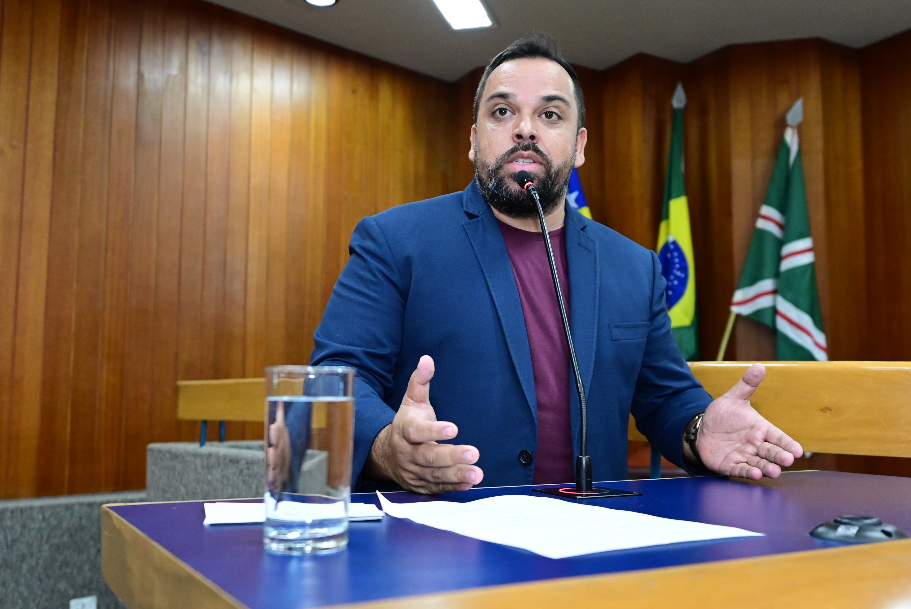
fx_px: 912
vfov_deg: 36.9
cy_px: 304
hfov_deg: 53.1
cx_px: 456
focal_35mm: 36
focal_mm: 24
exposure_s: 1/125
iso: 2500
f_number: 3.5
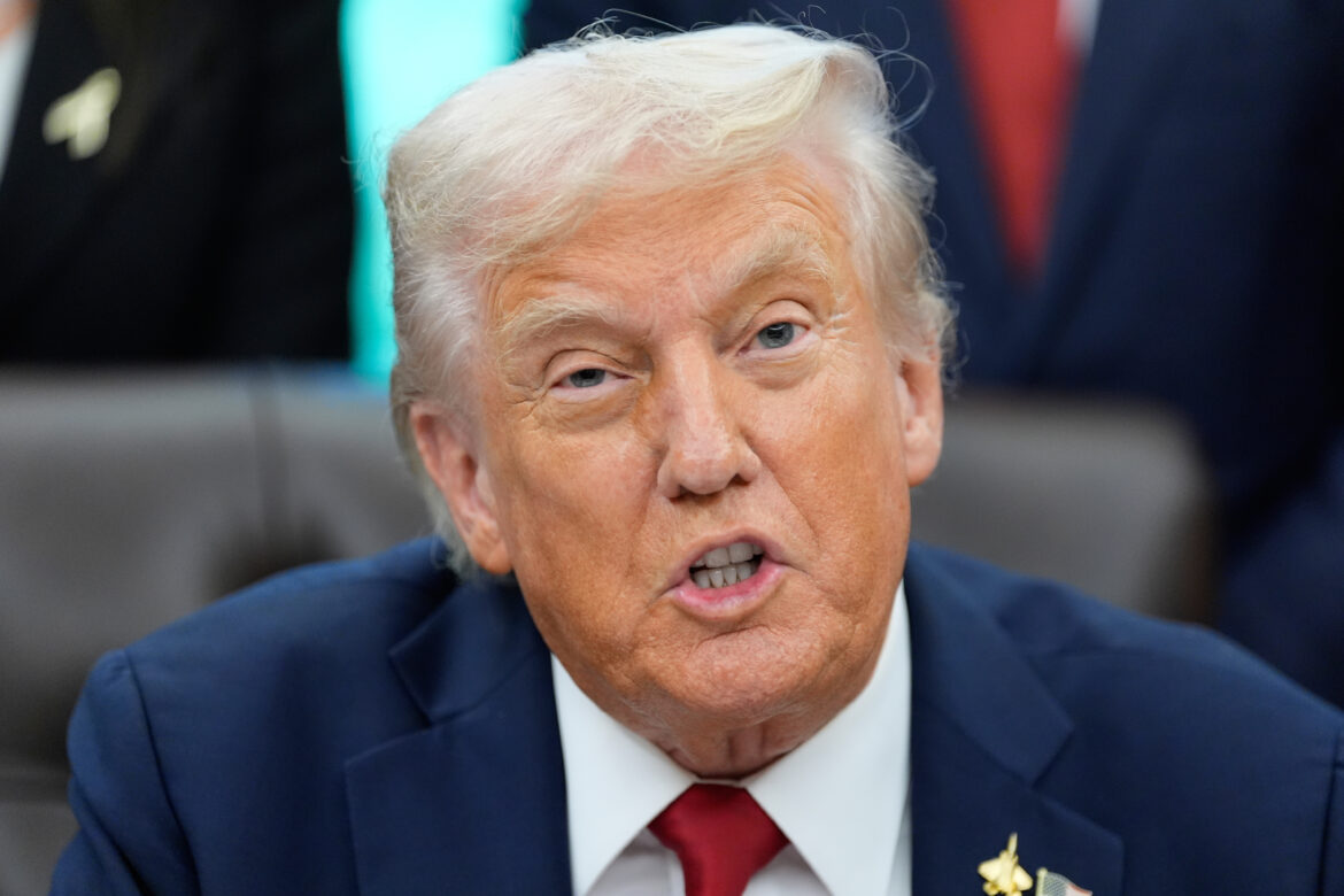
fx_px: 6645
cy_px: 448
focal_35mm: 178
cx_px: 672
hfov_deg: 11.5
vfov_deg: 7.7
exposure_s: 1/160
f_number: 2.8
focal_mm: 178
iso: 3200
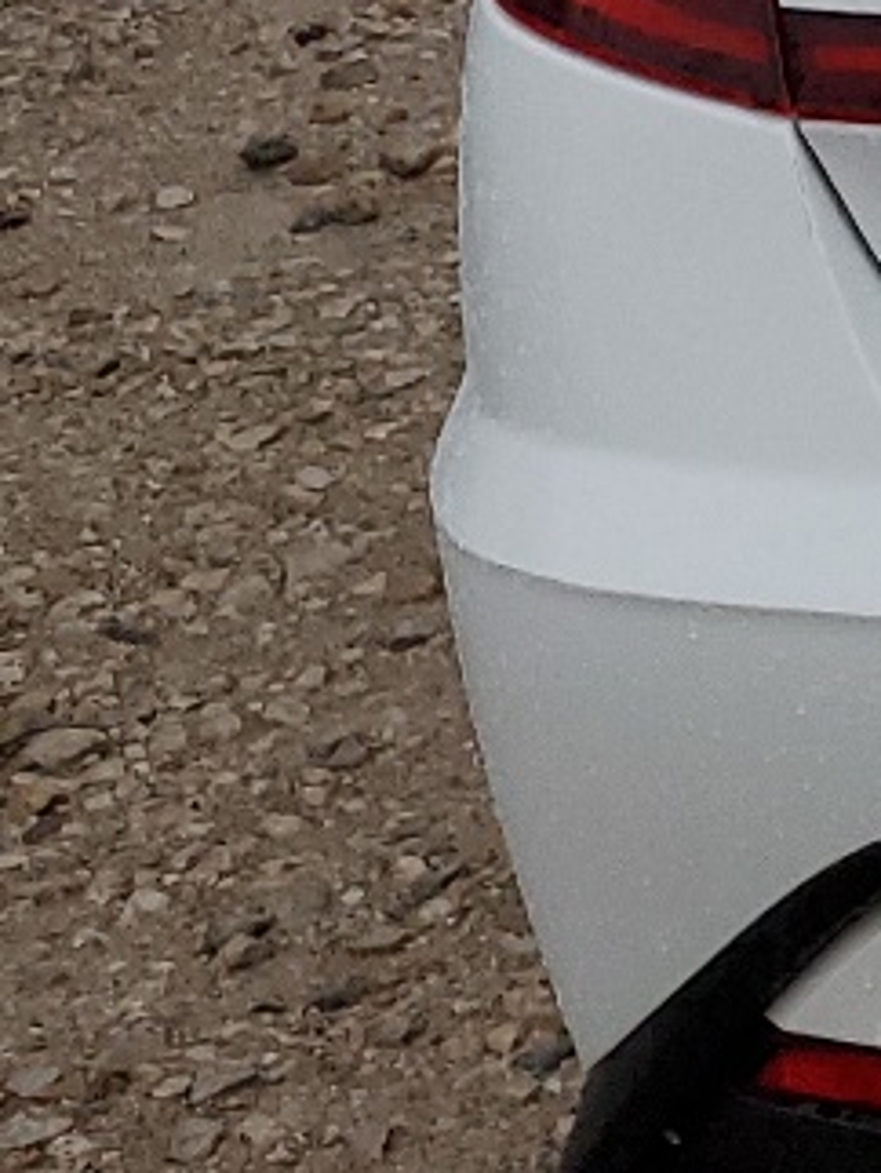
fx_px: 4372
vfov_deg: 15.0
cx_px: 2563
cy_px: -22
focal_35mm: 129
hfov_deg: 9.3
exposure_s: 1/120
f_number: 1.5
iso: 98
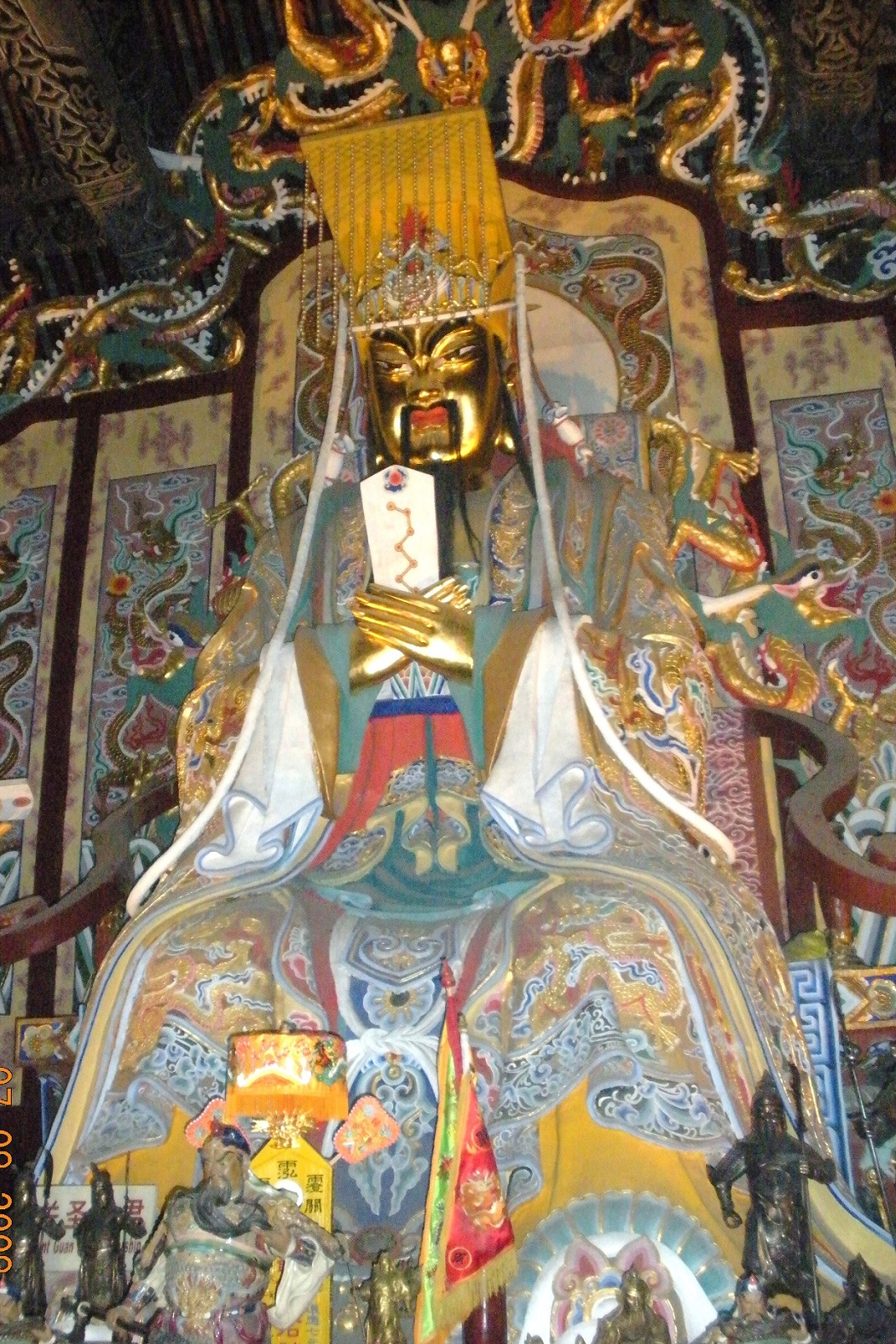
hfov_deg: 35.0
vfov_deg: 50.7
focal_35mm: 38
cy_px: 676
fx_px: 1418
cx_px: 399
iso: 800
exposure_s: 1/60
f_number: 3.5
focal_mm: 6.3
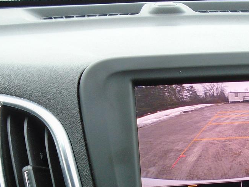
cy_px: 169
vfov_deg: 27.5
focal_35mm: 51
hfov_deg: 37.2
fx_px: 367
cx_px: 162
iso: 200
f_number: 3.2
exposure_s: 1/60
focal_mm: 4.6
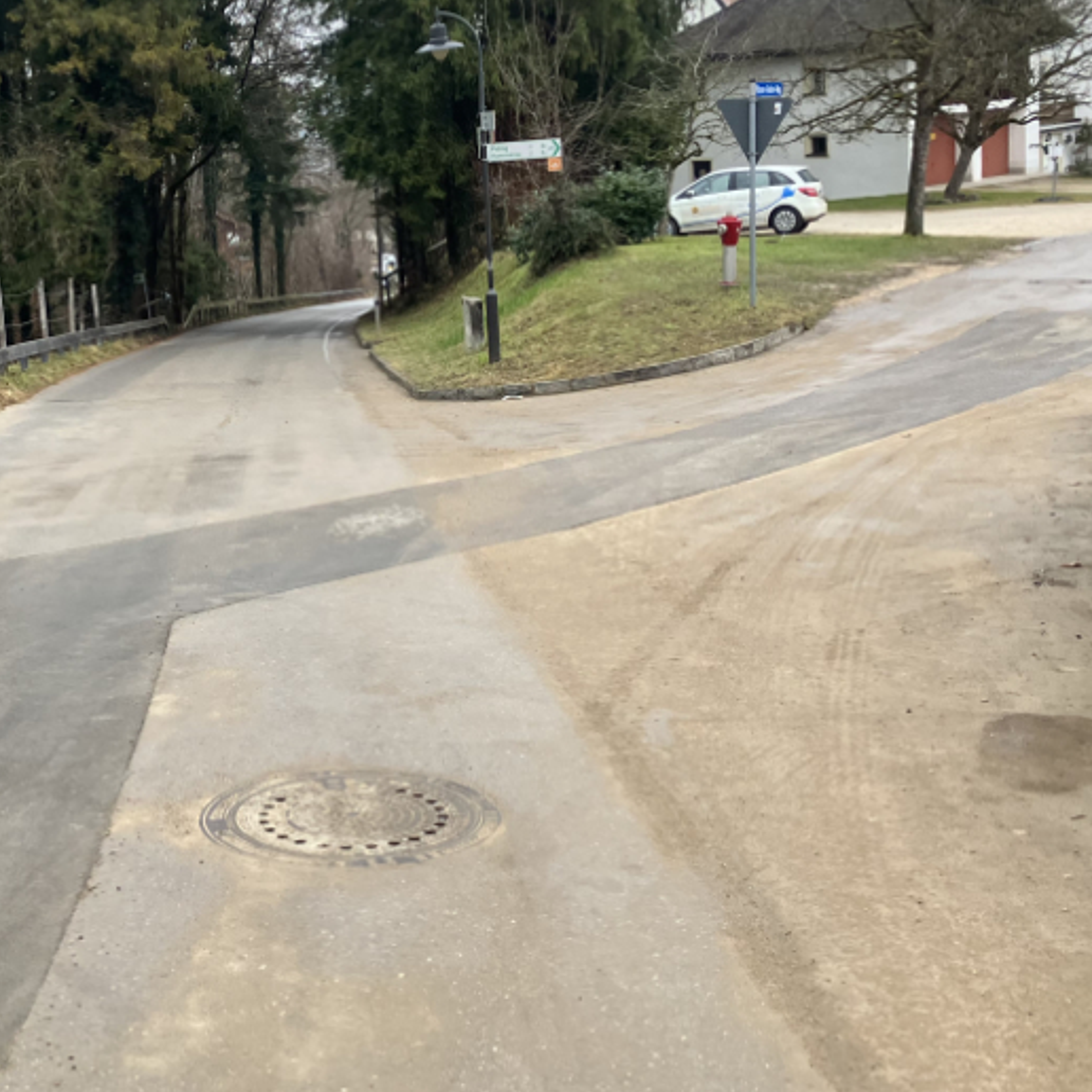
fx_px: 1713
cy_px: 389
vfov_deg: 35.1
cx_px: 218
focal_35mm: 48
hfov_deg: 34.3
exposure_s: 1/115
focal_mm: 4
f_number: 1.8
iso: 80
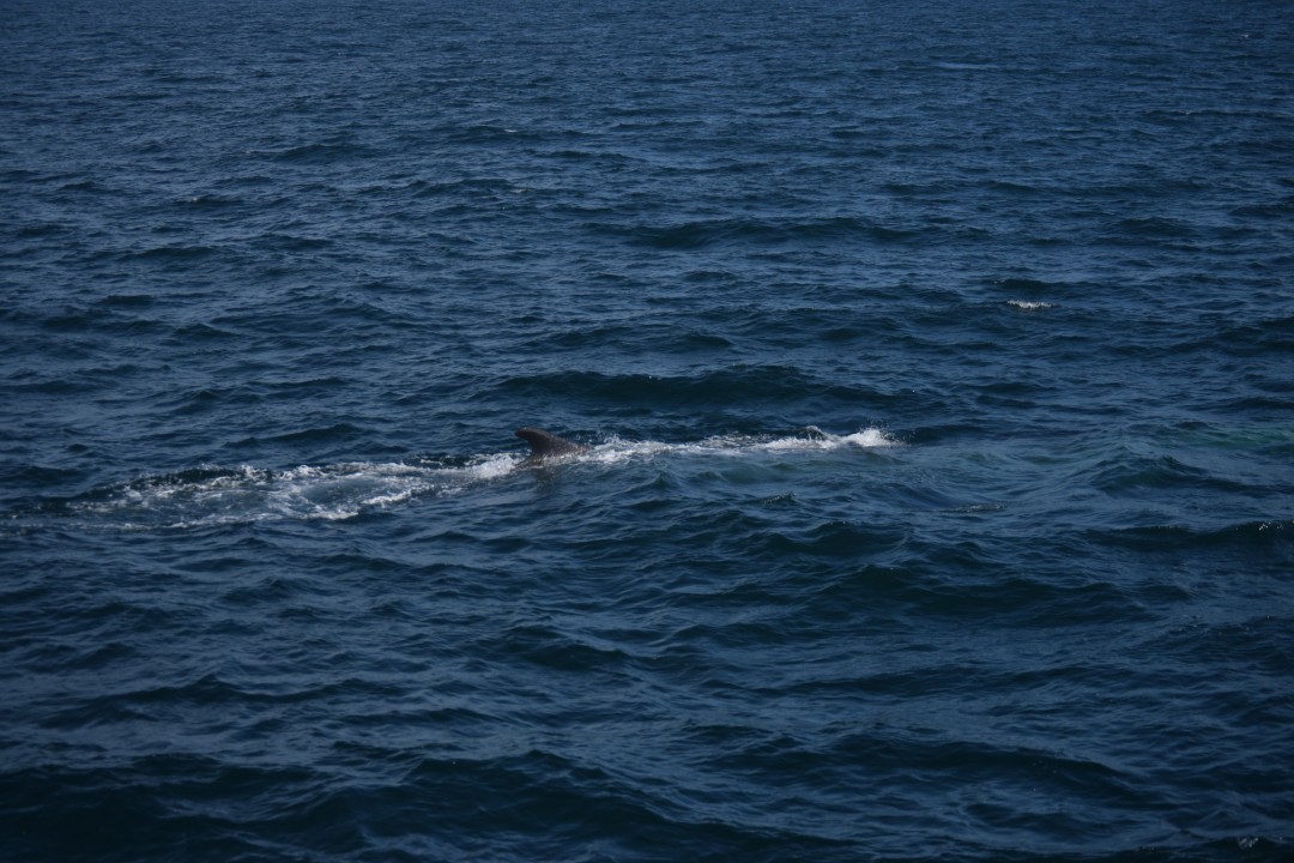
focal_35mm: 82
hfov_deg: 24.6
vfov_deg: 16.6
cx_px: 647
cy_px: 432
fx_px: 2965
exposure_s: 1/4000
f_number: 4
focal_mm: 55
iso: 200
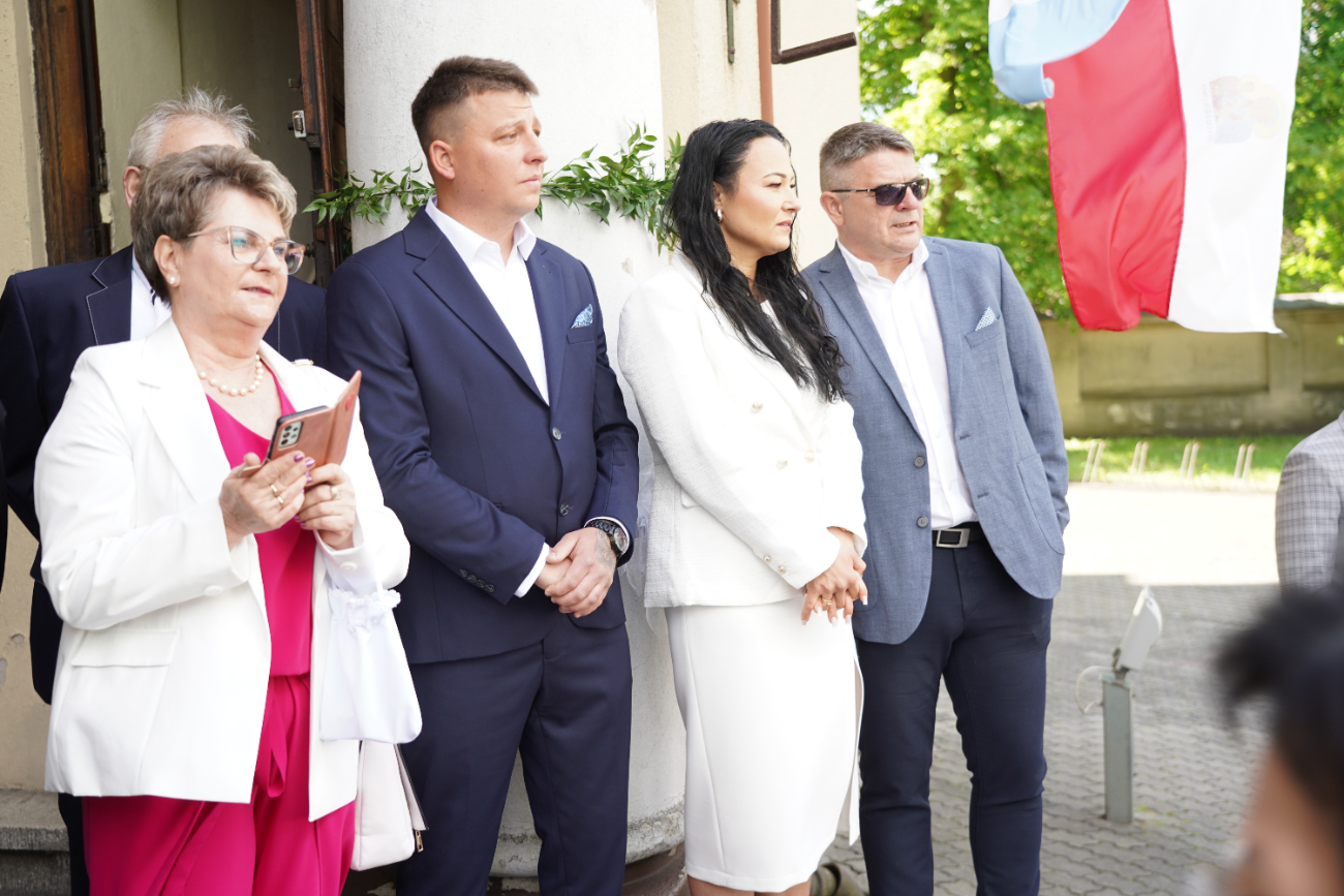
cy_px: 448
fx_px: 1680
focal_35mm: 45
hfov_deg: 43.6
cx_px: 672
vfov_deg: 29.9
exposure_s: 1/100
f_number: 4
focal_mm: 45
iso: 160
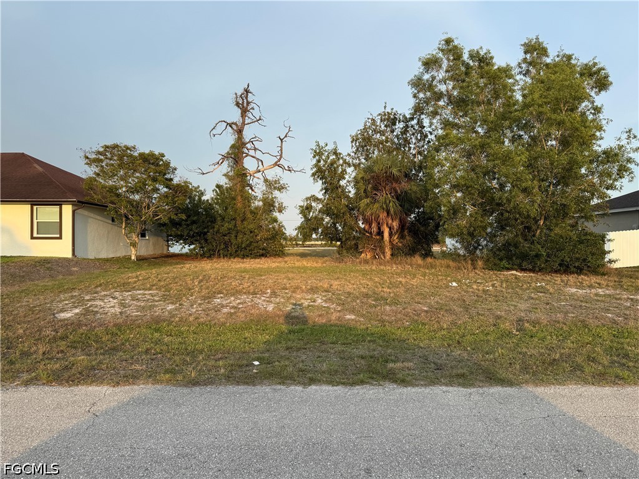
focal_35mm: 24
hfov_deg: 71.6
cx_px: 320
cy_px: 240
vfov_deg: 56.8
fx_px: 443
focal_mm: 6.76
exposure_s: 1/1721
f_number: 1.78
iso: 80
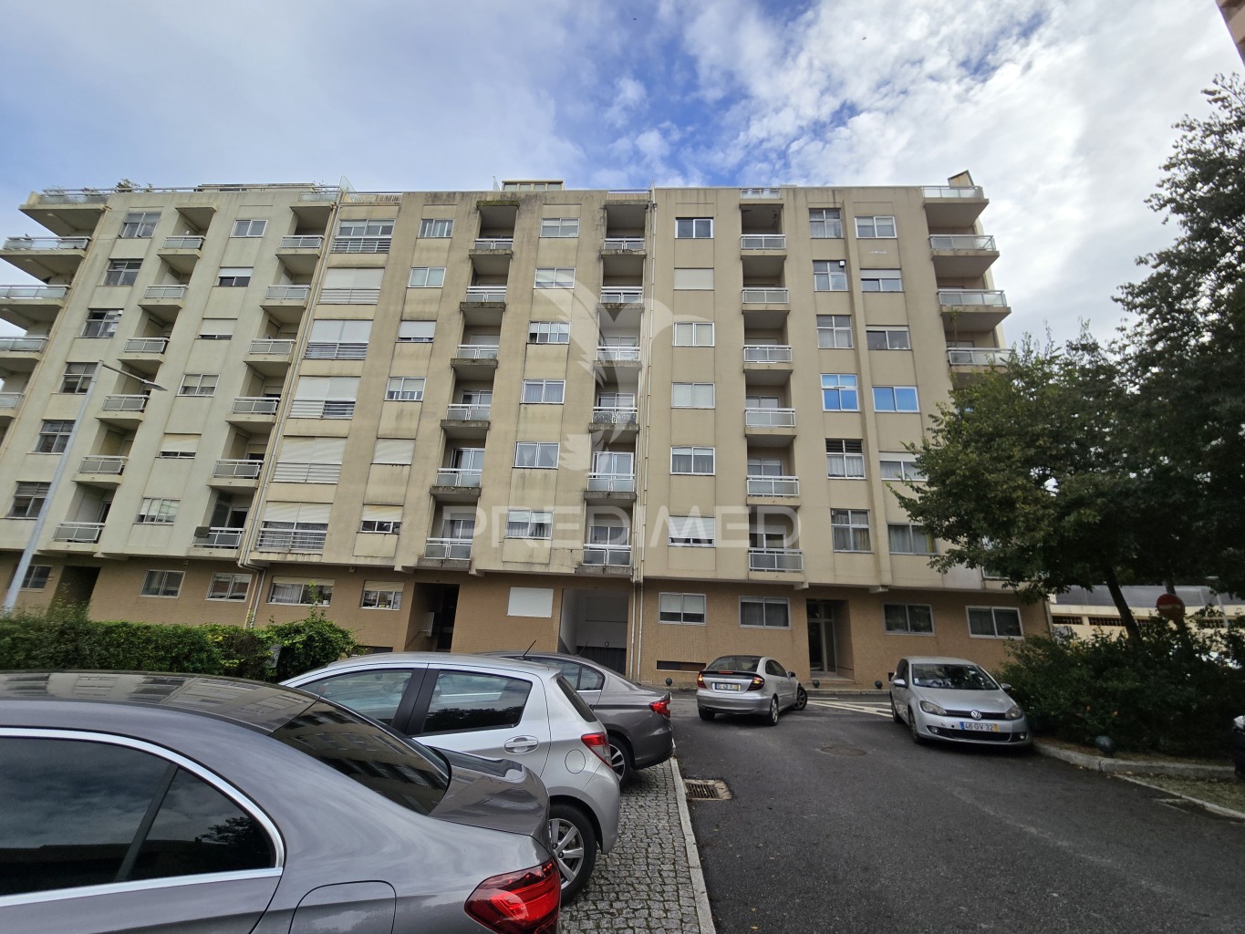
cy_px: 467
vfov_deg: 89.9
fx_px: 468
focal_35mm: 13
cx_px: 622
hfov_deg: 106.2
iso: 50
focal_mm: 2.2
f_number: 2.2
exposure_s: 1/2027
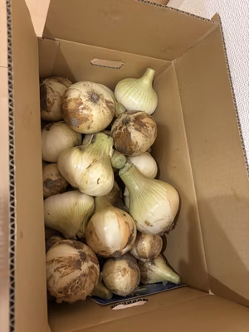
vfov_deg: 67.3
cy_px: 166
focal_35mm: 26
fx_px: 249
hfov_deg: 53.1
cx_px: 124
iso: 500
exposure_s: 1/33
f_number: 1.6
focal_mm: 5.96
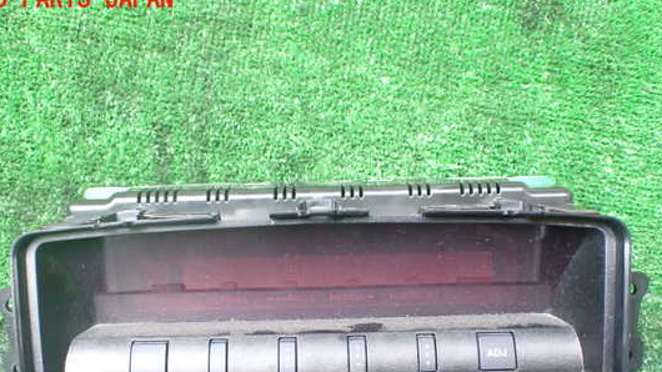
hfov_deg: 54.0
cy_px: 265
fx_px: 649
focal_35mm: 37
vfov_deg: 31.6
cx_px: 321
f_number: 2.3
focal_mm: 5.4
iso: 1000
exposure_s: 1/30
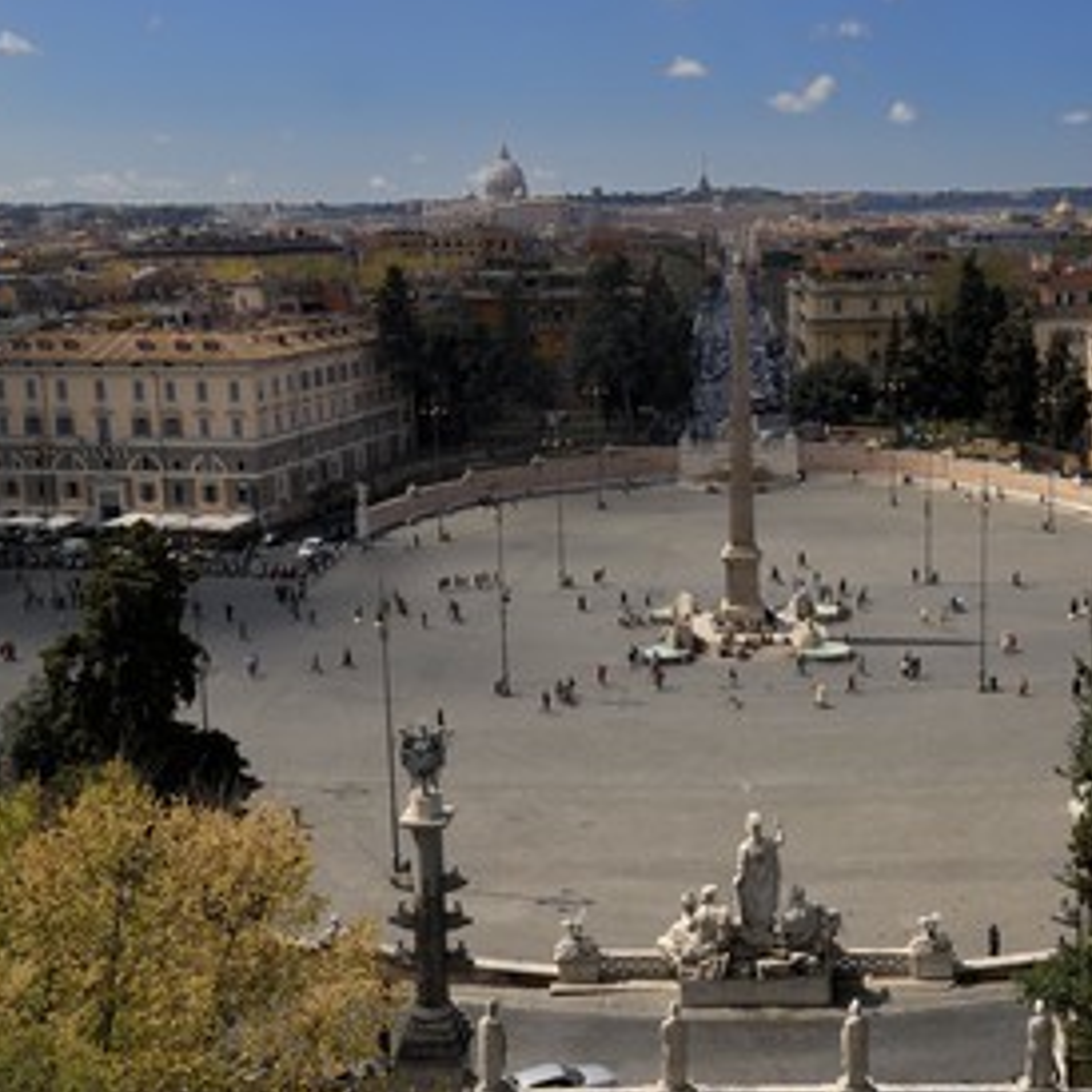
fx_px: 1535
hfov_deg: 38.7
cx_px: 723
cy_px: 550
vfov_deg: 39.2
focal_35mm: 43
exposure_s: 1/125
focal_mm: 22
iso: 100
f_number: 14
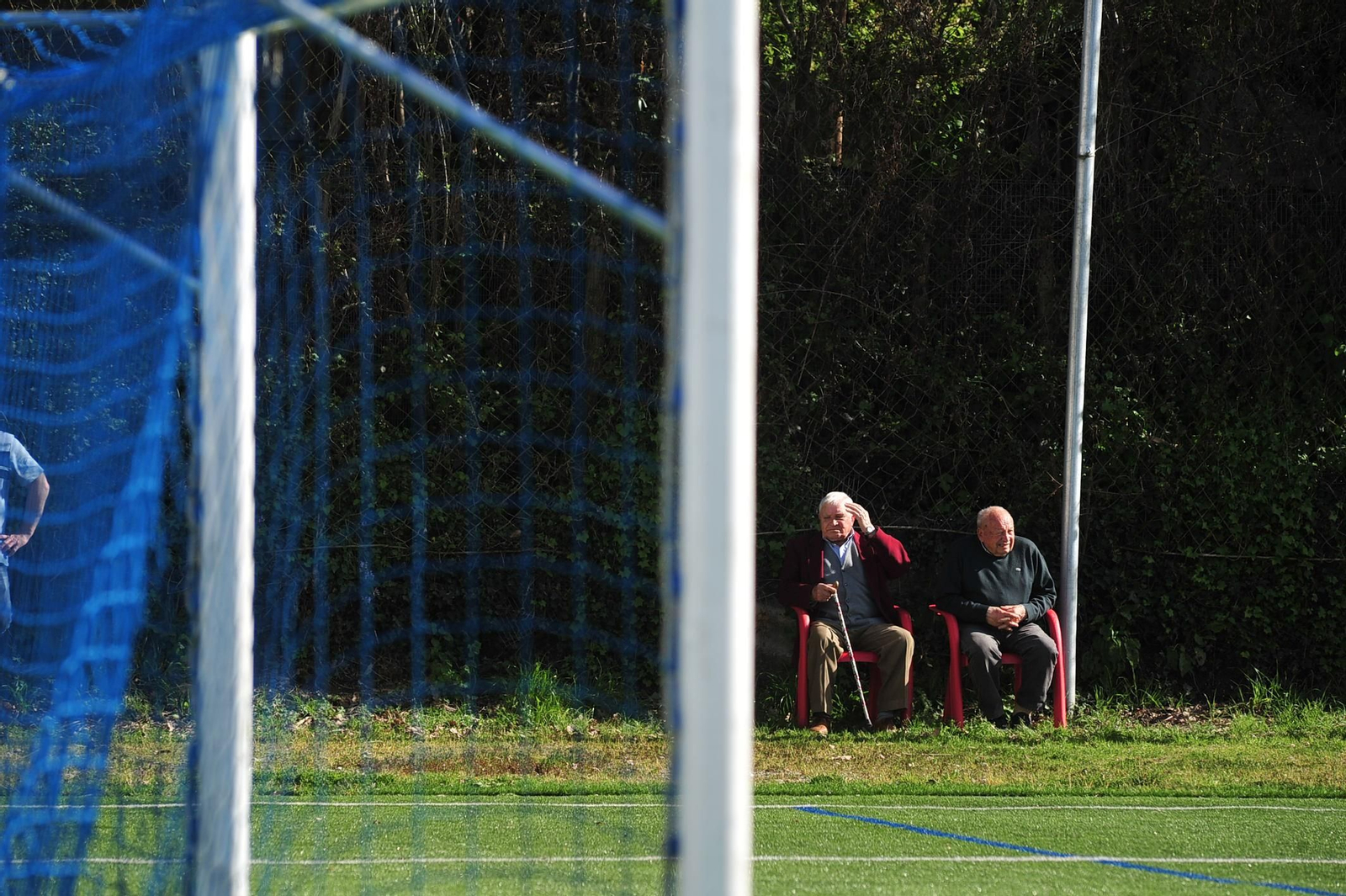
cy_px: 448
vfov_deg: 4.6
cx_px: 673
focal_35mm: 300
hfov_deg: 6.9
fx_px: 11210
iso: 250
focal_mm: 300
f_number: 6.3
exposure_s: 1/800
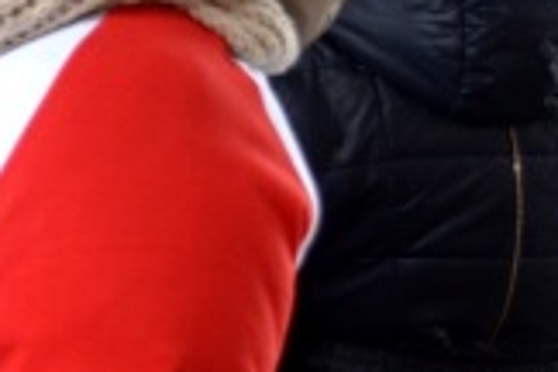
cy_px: 126
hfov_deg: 12.5
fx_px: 2216
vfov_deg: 9.6
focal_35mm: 143
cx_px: -592
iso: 400
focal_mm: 22
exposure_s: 1/60
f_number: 3.8
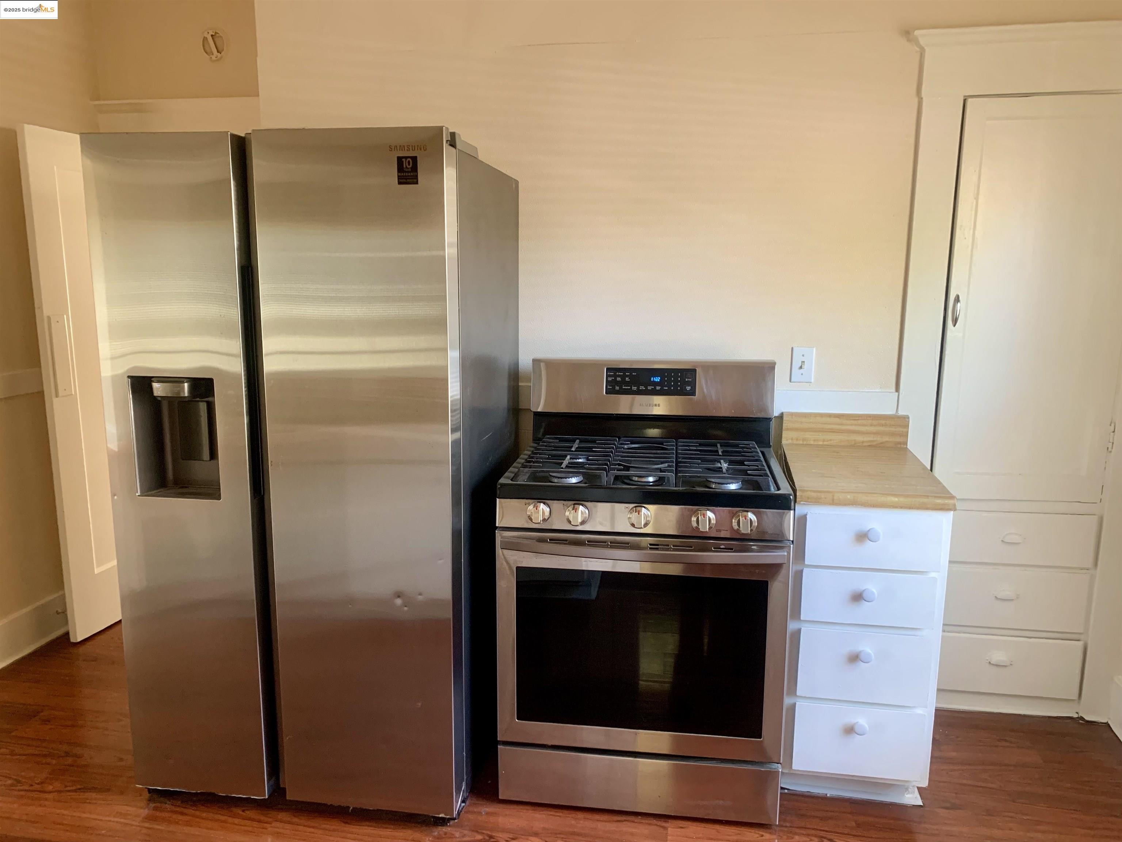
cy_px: 421
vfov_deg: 53.1
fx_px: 843
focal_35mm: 26
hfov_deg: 67.3
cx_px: 561
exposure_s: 1/60
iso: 250
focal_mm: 4.25
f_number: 1.8
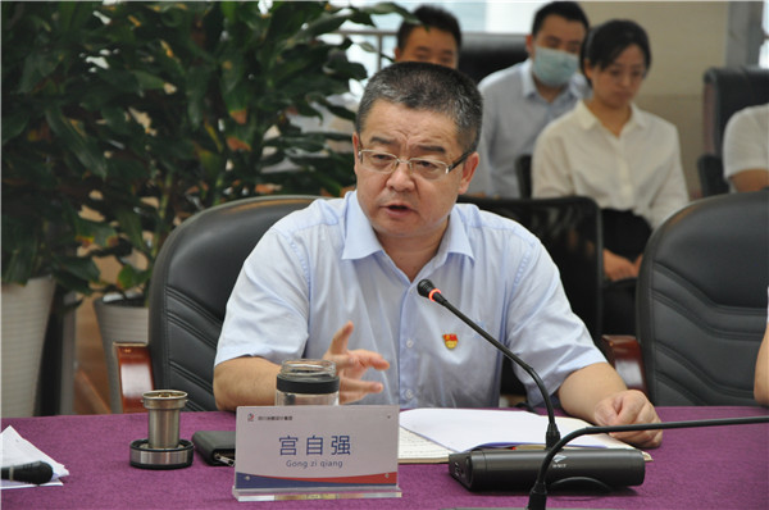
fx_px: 2719
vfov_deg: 10.7
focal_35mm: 128
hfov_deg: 16.1
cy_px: 255
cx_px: 384
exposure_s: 1/60
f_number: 5.6
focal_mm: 85
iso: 800
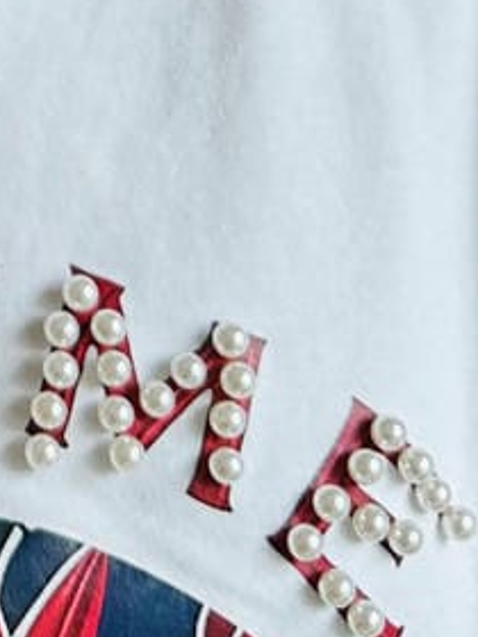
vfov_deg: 12.9
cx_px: -430
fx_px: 2522
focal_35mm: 137
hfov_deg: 10.1
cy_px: -539
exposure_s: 1/120
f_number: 1.78
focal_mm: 6.86
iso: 100
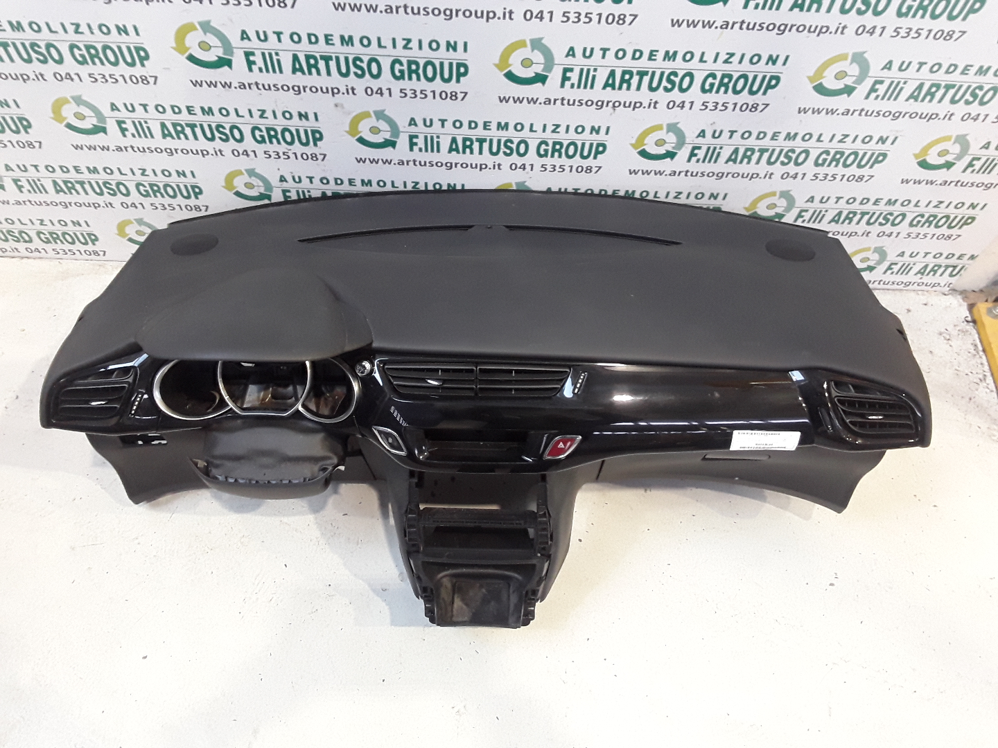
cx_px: 499
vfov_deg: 45.4
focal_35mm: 31
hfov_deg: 58.4
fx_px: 894
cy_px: 374
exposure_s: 1/20
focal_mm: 3.3
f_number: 2.2
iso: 396
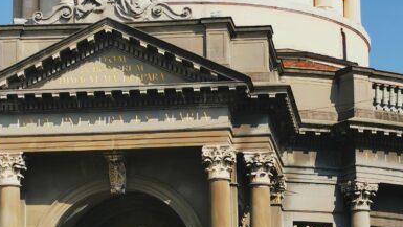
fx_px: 1518
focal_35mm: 142
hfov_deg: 15.1
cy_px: 123
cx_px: 227
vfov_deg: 8.6
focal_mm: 5.58
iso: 50
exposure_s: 1/4202
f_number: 1.8
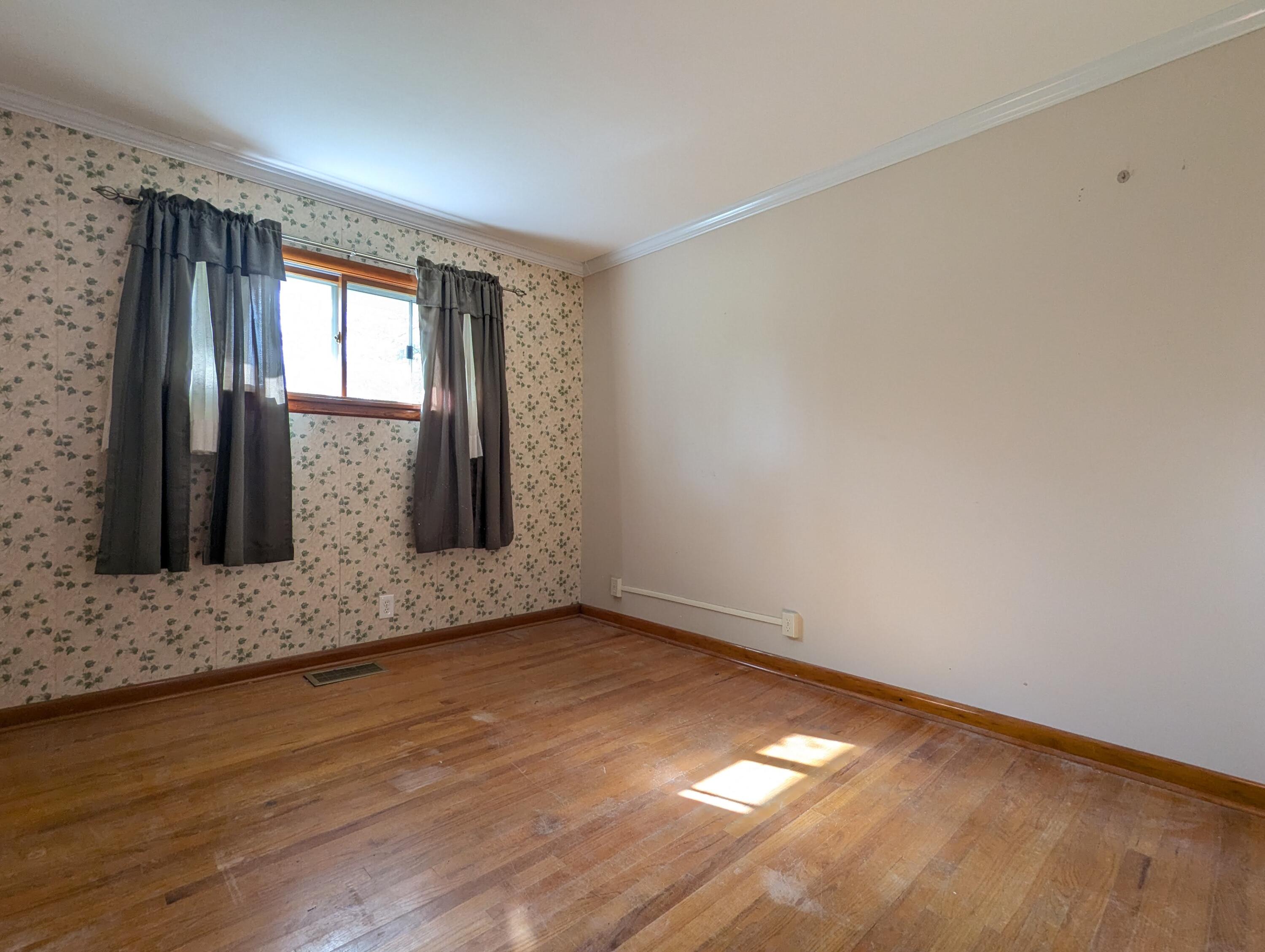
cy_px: 476
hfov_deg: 94.4
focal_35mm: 16
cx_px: 632
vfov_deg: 78.2
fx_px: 585
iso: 100
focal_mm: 2.35
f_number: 2.2
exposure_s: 1/60
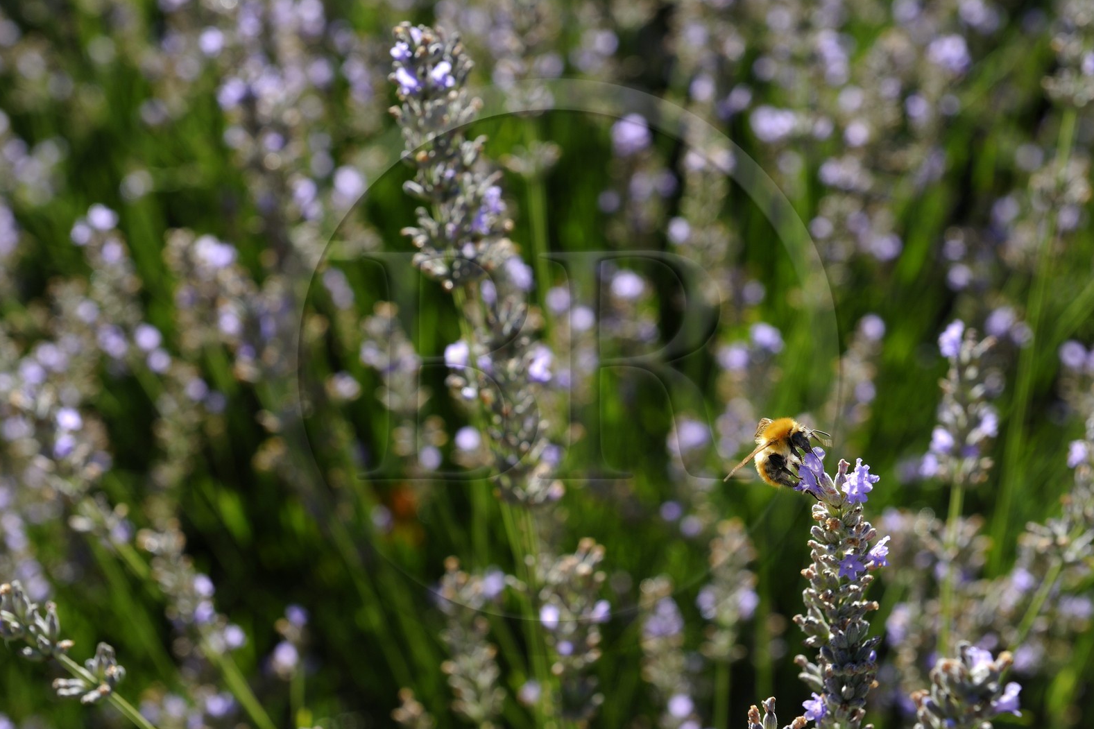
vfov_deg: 19.2
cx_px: 553
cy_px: 366
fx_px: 2157
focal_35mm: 71
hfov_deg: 28.5
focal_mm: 70
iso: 200
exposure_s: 1/160
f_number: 9
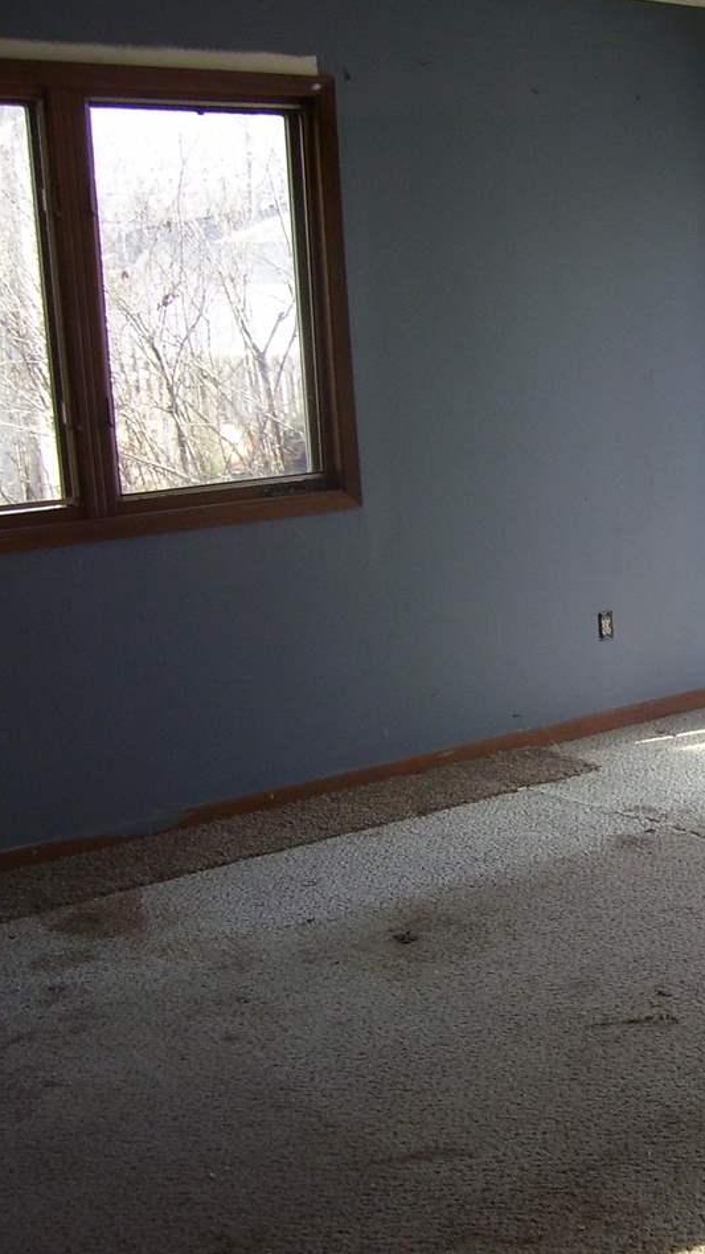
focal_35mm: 50
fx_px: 1662
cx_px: 771
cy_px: 622
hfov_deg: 22.6
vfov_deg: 41.3
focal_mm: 5.6
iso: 80
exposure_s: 1/90
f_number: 2.7
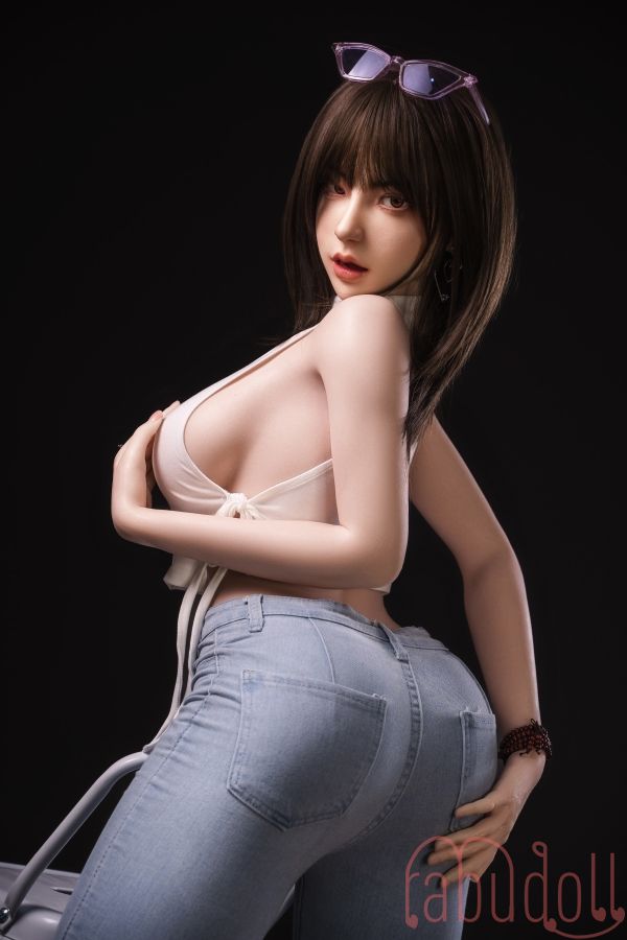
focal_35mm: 75
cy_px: 470
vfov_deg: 27.0
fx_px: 1959
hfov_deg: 18.2
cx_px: 314
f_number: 5
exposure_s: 1/125
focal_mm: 75
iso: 100
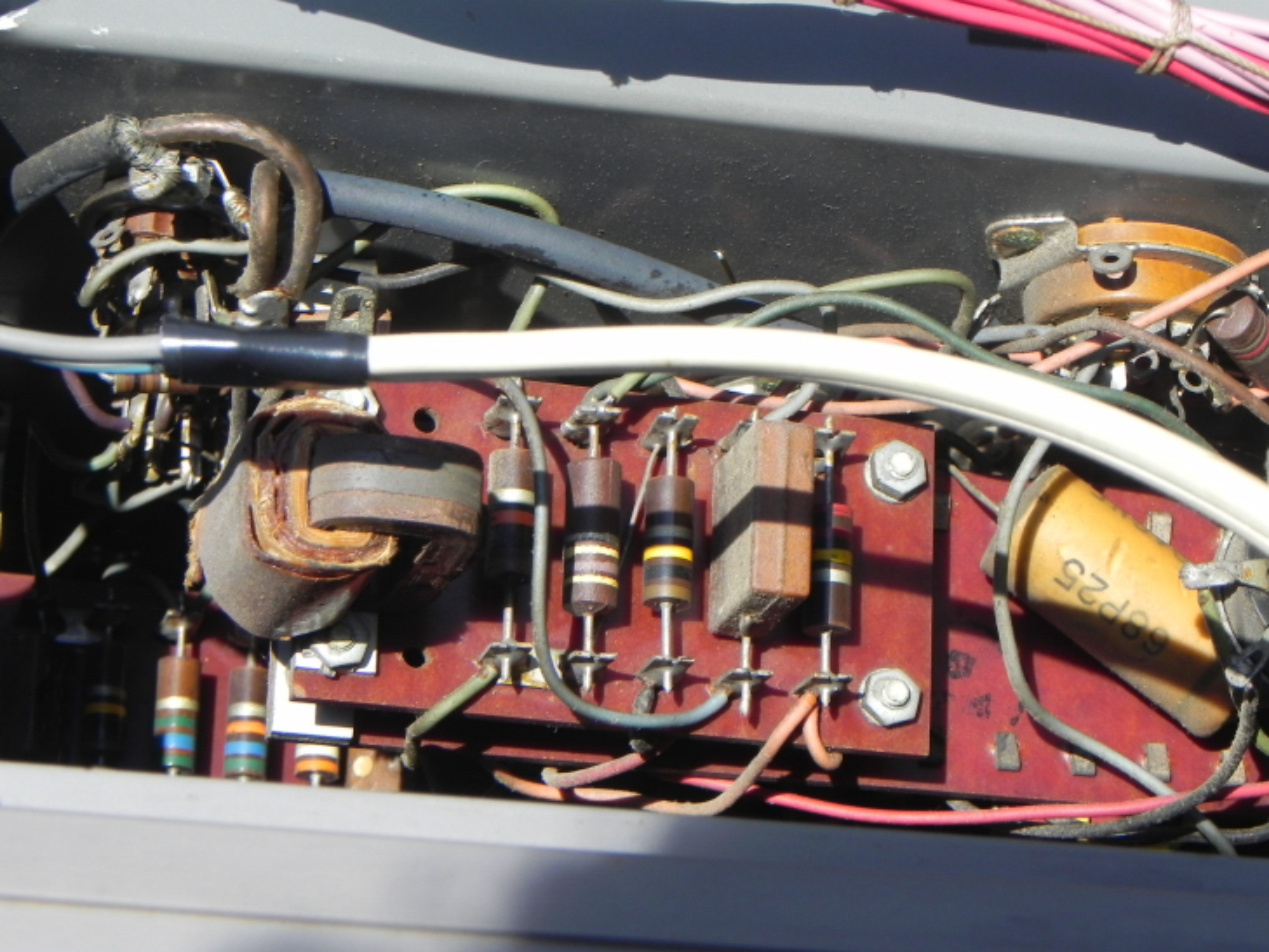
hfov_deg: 15.3
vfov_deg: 11.5
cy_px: 476
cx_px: 634
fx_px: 4730
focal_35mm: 129
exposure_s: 1/389
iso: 160
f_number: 6.3
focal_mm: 23
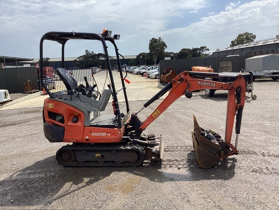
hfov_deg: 58.4
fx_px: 250
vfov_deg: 45.4
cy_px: 105
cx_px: 140
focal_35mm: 31
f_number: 2.4
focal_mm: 3.3
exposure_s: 1/1988
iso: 25
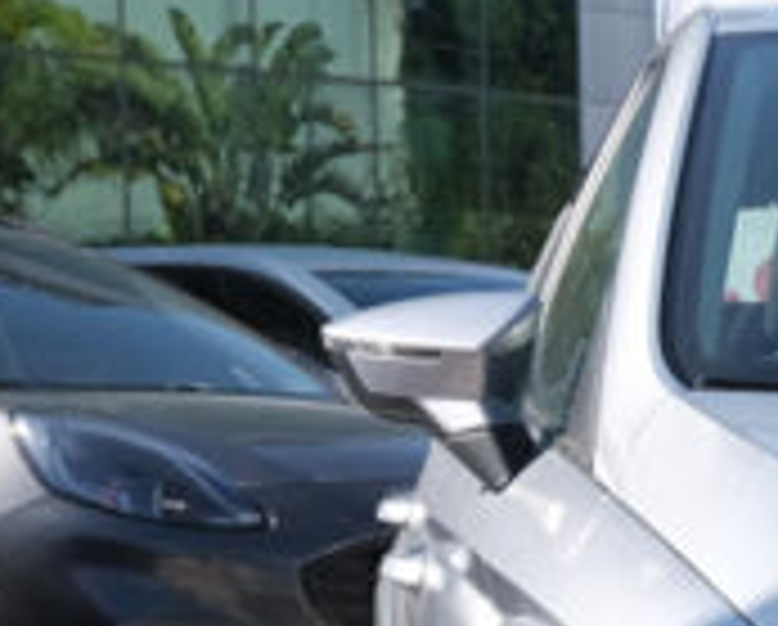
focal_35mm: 183
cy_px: 867
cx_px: 1664
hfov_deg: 9.7
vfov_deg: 8.3
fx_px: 4221
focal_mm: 22.1
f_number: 9
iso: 160
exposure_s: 1/200
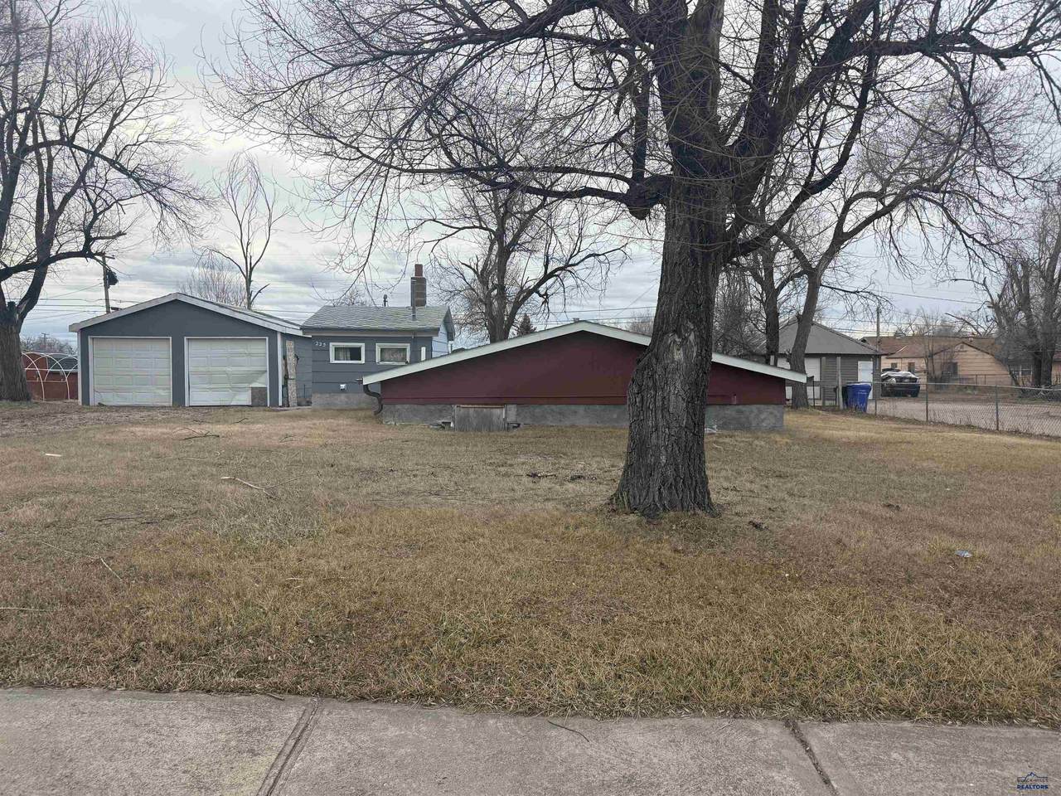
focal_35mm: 24
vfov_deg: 56.8
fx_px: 736
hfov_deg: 71.6
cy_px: 398
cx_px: 530
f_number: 1.78
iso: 125
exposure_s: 1/121
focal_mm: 6.76
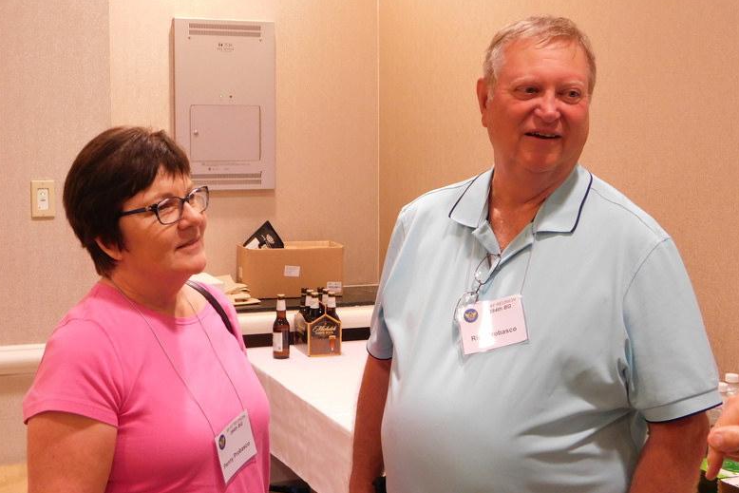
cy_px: 212
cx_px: 369
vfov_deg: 25.0
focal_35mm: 54
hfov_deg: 36.9
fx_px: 1109
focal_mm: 9
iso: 400
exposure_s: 1/13
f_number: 3.8
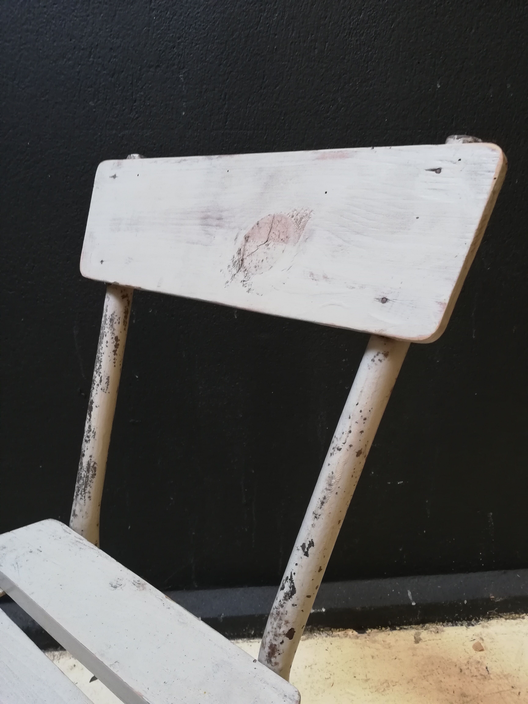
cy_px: 352
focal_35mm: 26
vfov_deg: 67.3
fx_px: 529
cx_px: 264
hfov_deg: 53.1
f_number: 2.2
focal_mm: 3.81
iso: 320
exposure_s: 1/33.3
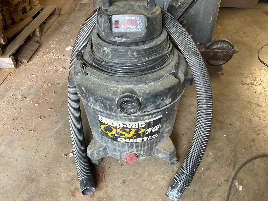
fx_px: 225
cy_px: 100
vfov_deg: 48.2
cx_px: 134
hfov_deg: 61.7
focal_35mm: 29
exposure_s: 1/60
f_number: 1.8
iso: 200
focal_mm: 3
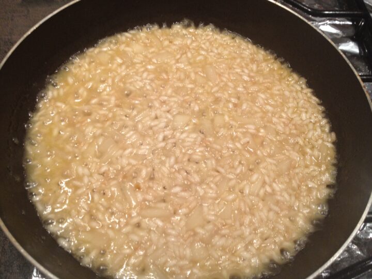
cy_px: 140
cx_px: 186
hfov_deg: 52.6
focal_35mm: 35
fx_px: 376
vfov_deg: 40.7
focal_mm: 4.28
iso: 100
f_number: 2.4
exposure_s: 1/20
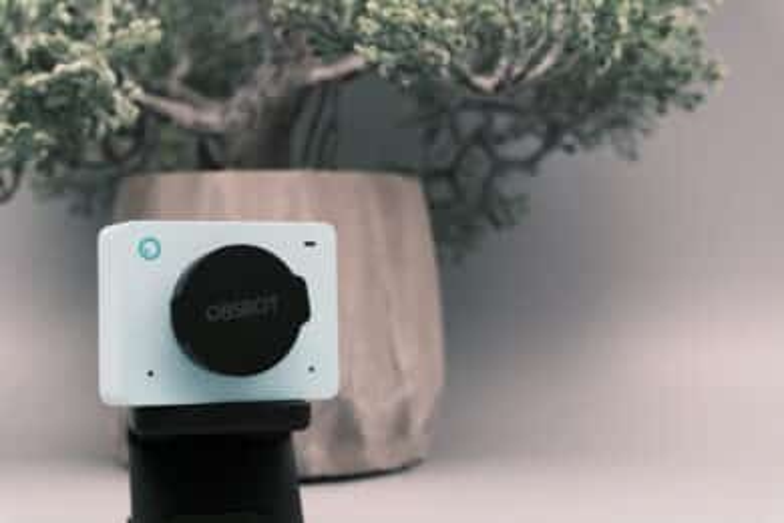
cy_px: 262
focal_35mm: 75
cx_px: 392
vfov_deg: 18.2
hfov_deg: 27.0
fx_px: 1633
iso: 1000
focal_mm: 50
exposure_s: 1/150
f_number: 7.1
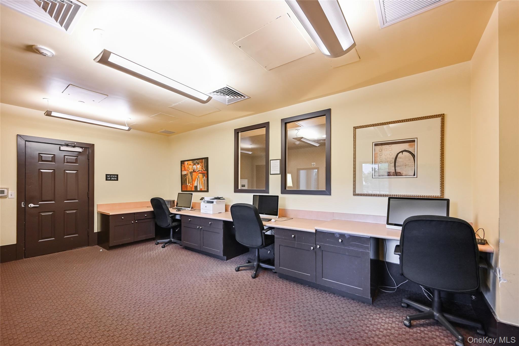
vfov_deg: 81.2
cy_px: 173
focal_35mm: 14
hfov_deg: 104.3
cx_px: 260
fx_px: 202
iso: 1000
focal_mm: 14
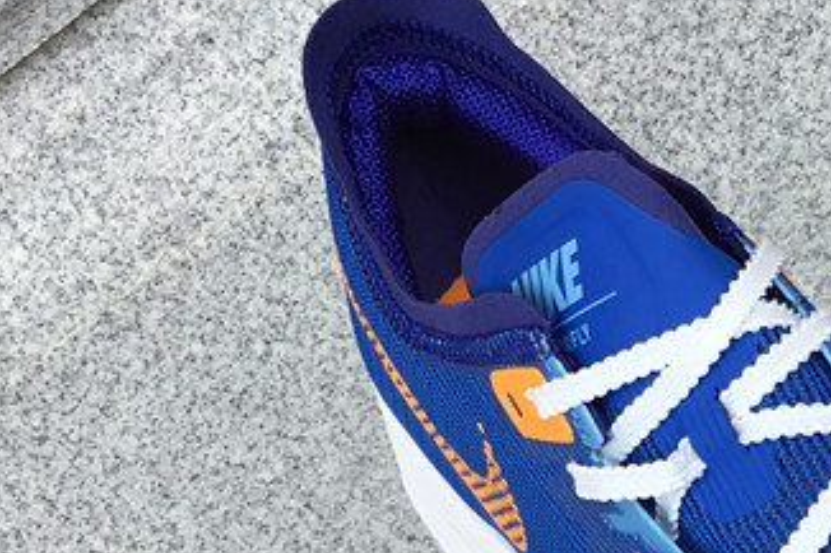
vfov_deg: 15.1
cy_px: 557
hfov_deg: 22.3
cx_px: 770
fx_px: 2053
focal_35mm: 89
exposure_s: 1/345
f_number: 2.4
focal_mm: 3.3
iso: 25
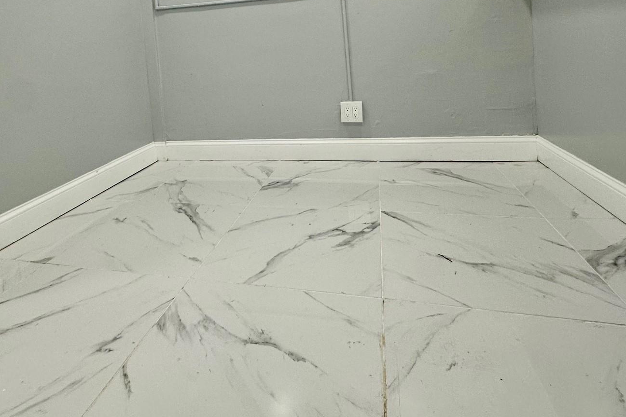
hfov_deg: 75.4
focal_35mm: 23
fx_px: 400
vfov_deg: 50.5
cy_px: 63
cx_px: 254
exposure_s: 1/120
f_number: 2.2
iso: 125
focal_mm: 2.22
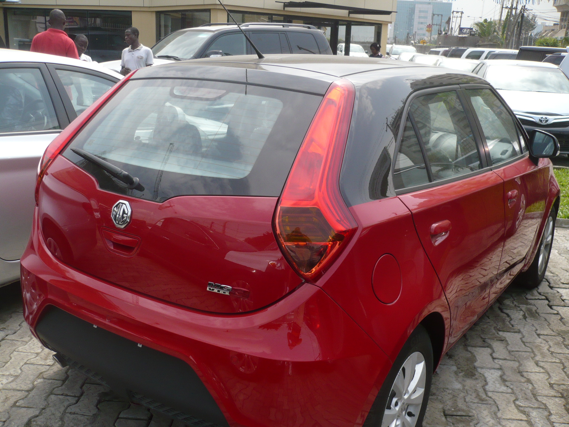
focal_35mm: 35
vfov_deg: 40.7
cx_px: 284
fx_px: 575
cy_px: 214
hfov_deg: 52.6
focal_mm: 5.8
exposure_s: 1/500
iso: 100
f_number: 2.8
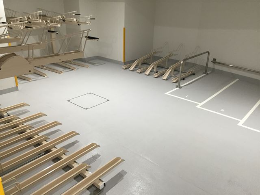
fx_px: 218
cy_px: 98
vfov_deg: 48.2
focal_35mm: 29
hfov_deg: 61.7
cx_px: 130
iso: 50
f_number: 2.2
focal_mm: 4.15
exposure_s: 1/30
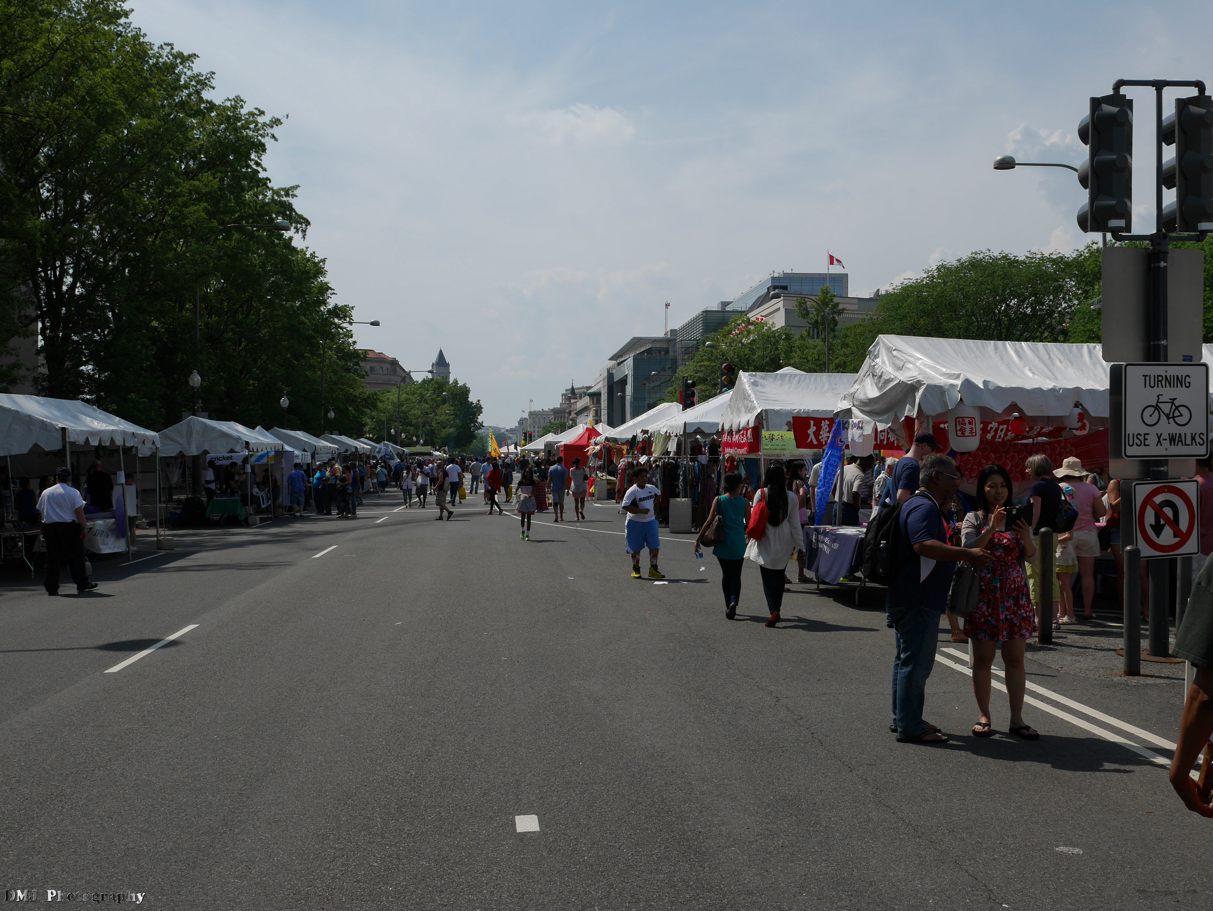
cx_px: 606
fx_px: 1332
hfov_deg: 49.0
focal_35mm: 38
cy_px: 456
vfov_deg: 37.7
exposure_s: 1/1250
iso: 200
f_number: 7.1
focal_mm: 19
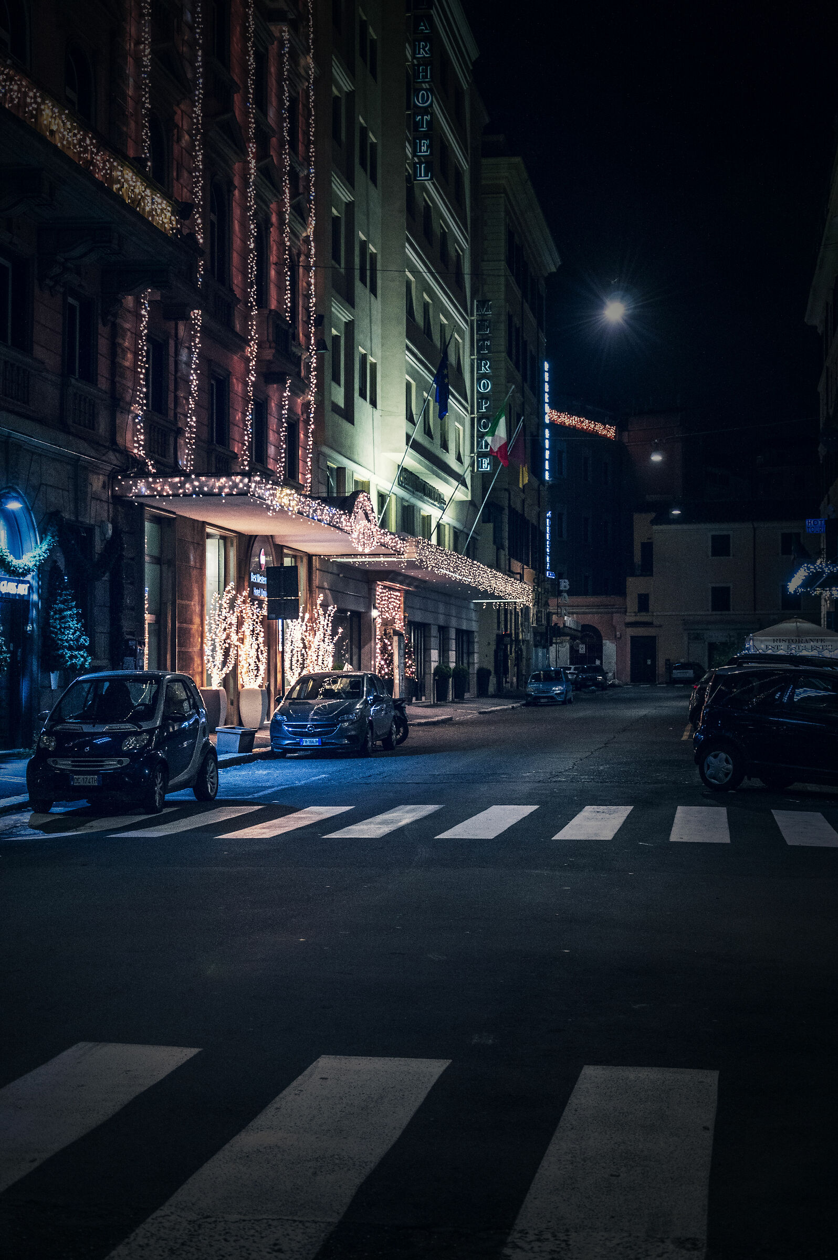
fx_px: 1784
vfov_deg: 38.9
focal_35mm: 51
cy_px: 630
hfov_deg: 26.4
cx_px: 419
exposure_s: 1/30
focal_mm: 34
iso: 1600
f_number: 4.2
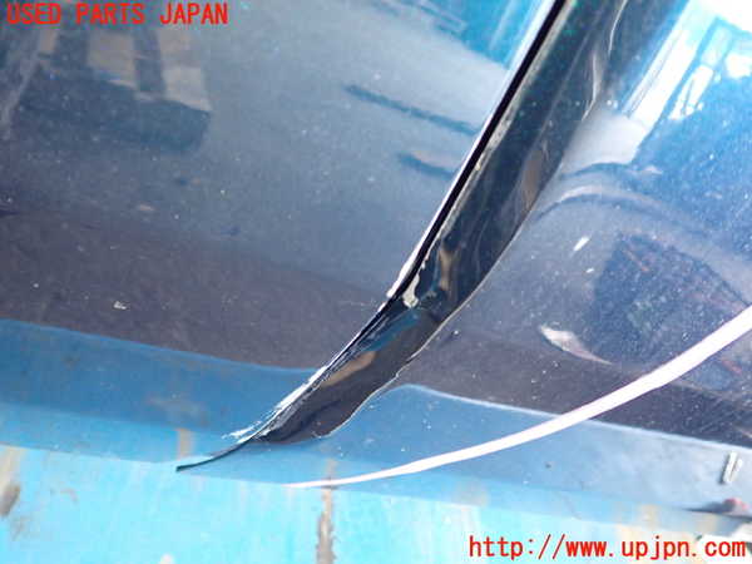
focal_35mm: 30
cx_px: 376
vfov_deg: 46.8
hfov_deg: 60.0
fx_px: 652
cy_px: 282
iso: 500
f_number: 2.3
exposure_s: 1/30
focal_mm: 5.4
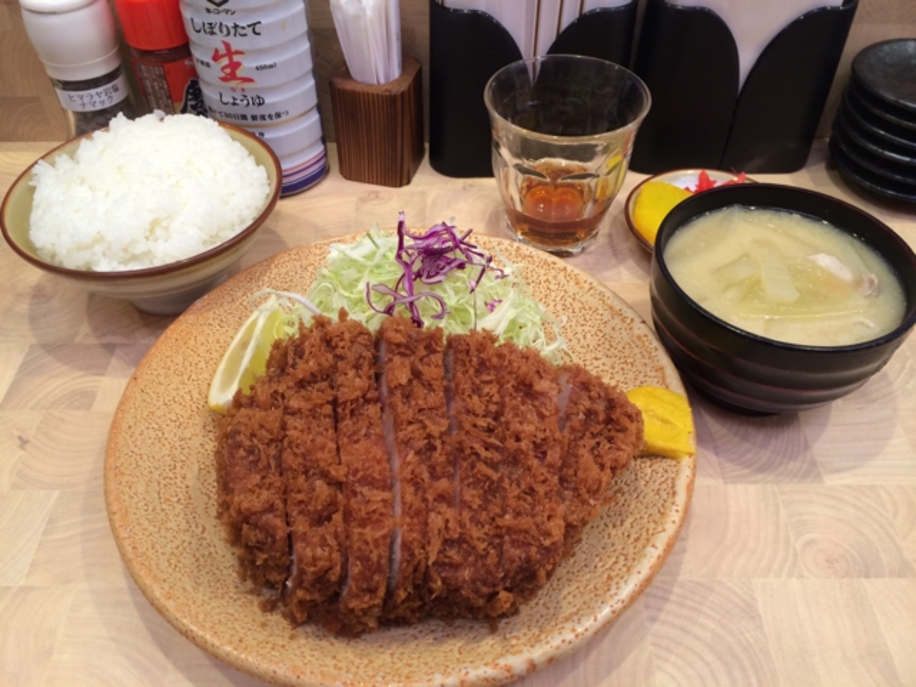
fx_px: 794
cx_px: 458
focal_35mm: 30
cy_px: 344
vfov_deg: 46.8
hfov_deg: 60.0
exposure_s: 1/30
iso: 50
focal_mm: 4.12
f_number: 2.2
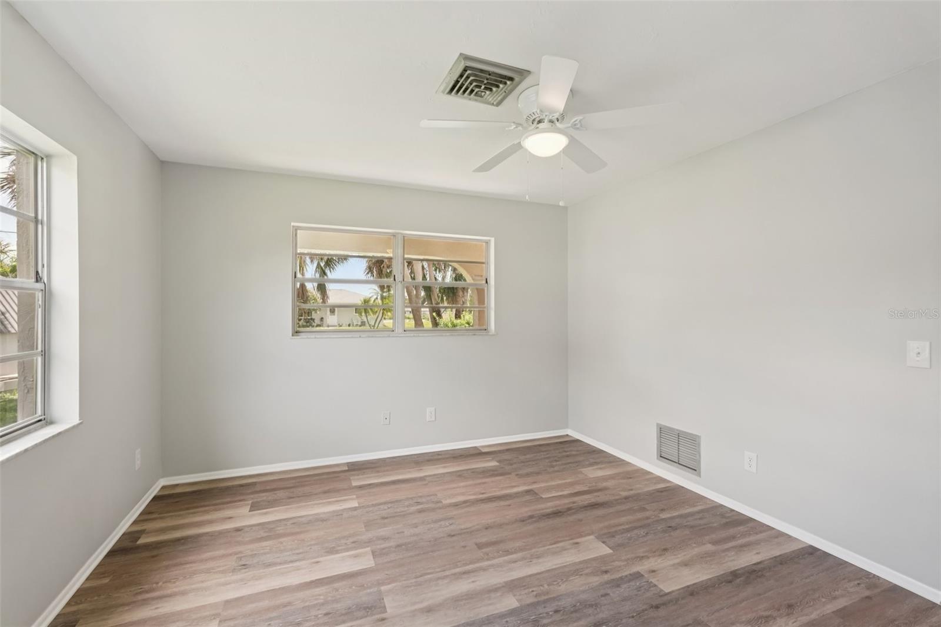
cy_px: 314
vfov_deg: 73.7
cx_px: 470
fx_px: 418
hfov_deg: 96.7
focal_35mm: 16
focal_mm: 16
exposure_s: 1/50
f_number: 8
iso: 400
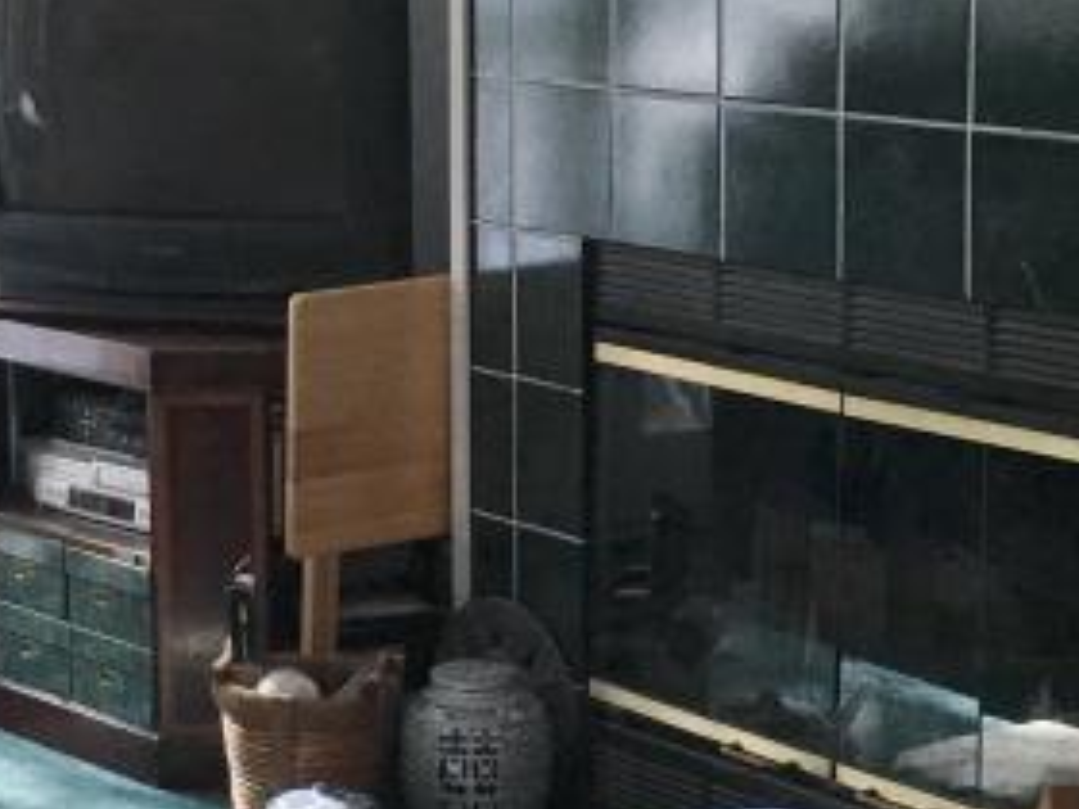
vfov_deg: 14.0
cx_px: 158
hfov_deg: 18.3
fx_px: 3304
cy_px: 354
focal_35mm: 106
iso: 40
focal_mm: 4.15
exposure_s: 1/30
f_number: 2.2
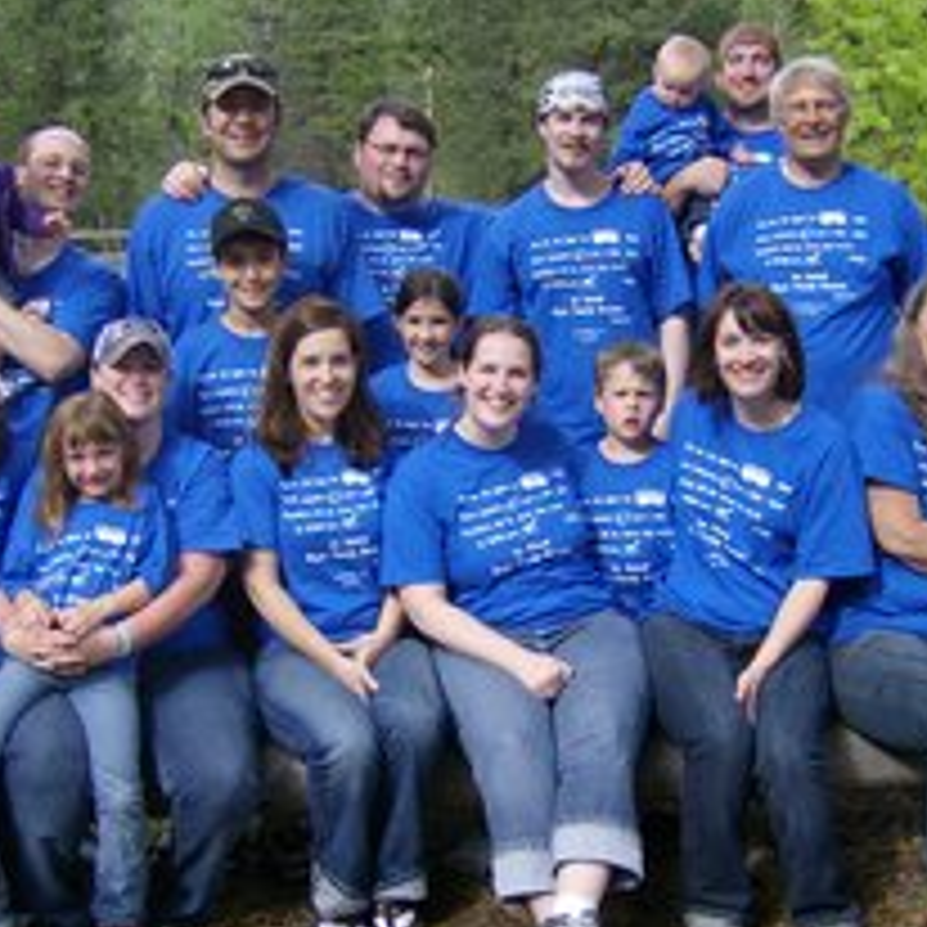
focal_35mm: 60
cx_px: 454
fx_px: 1818
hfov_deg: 28.6
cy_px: 488
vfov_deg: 28.6
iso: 100
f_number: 2.8
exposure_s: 1/337
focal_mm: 6
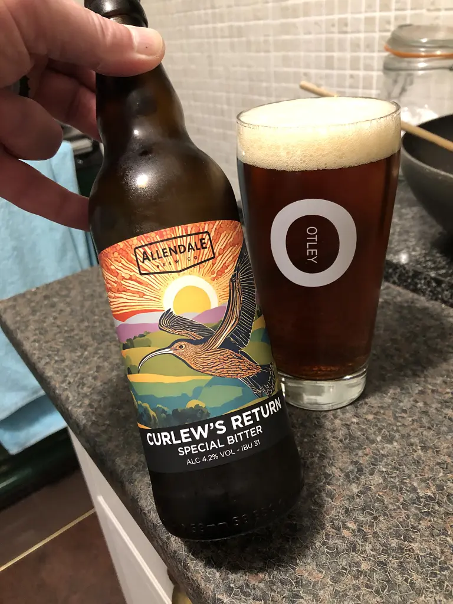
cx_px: 226
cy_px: 302
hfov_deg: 49.7
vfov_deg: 63.4
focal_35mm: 28
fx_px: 489
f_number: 1.8
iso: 100
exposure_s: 1/9
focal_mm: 3.99
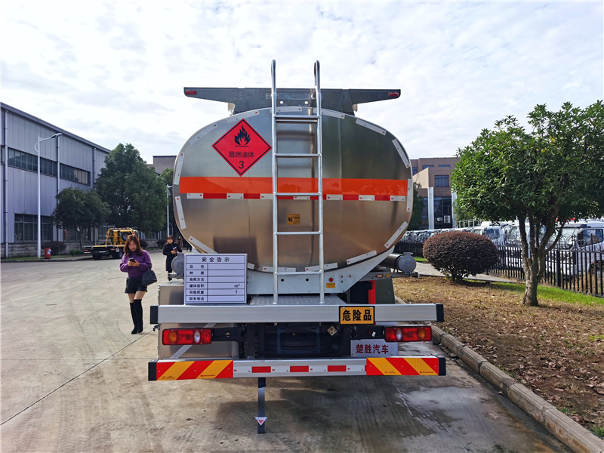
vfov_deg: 51.4
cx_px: 302
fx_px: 471
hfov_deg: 65.3
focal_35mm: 27
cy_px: 226
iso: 50
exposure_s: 1/5525
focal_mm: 5.56
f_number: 1.6
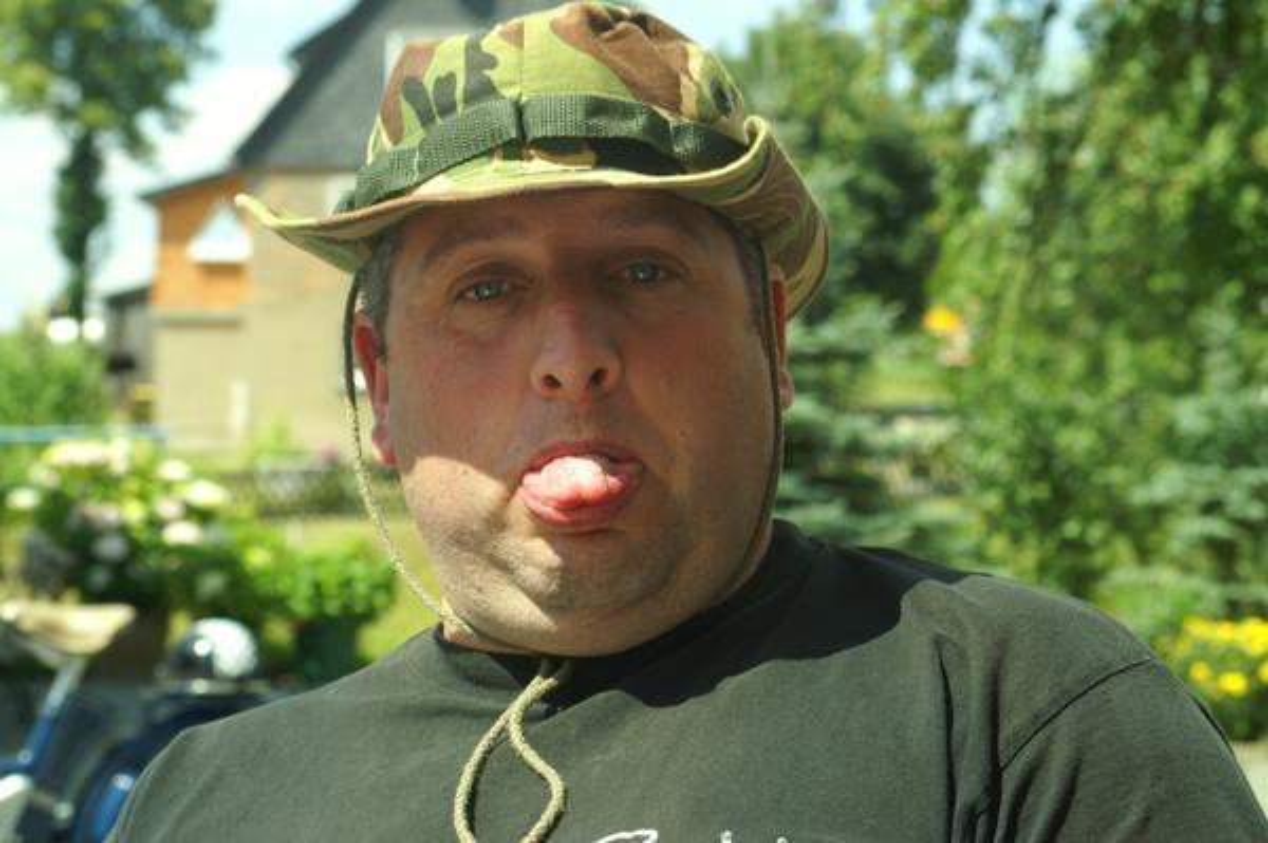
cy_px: 422
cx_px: 634
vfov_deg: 13.0
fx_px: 3695
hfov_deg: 19.5
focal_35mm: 105
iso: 200
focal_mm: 70
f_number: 9.5
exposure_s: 1/200
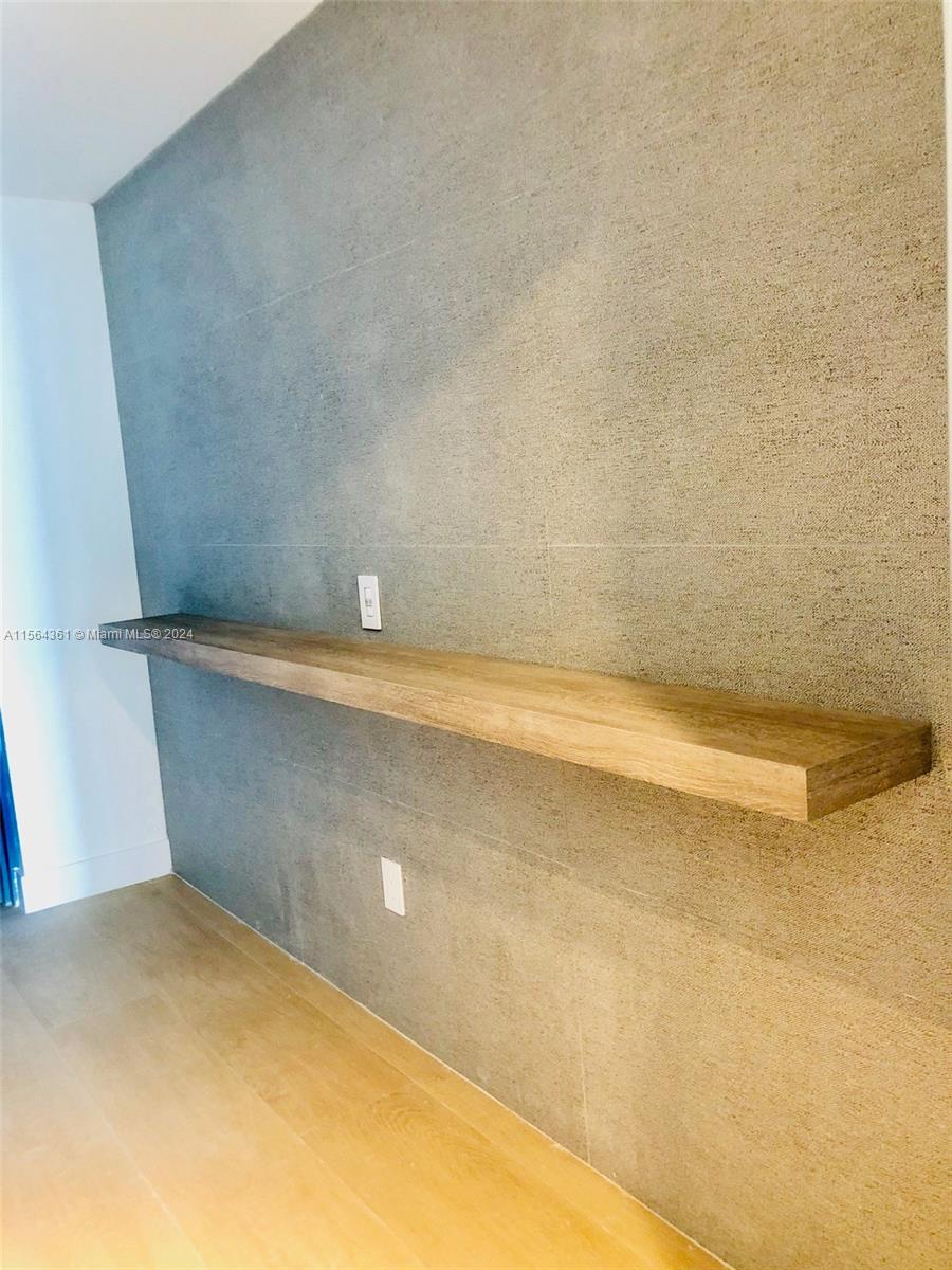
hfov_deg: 49.7
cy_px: 635
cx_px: 476
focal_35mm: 28
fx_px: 1027
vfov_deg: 63.4
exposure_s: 1/8
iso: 80
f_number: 1.8
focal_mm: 4
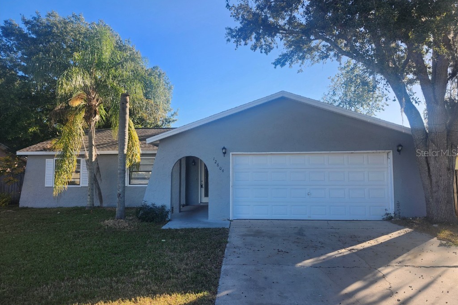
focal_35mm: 24
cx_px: 229
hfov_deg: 73.8
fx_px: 305
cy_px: 152
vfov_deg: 53.1
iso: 25
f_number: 1.8
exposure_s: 1/694
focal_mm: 5.54
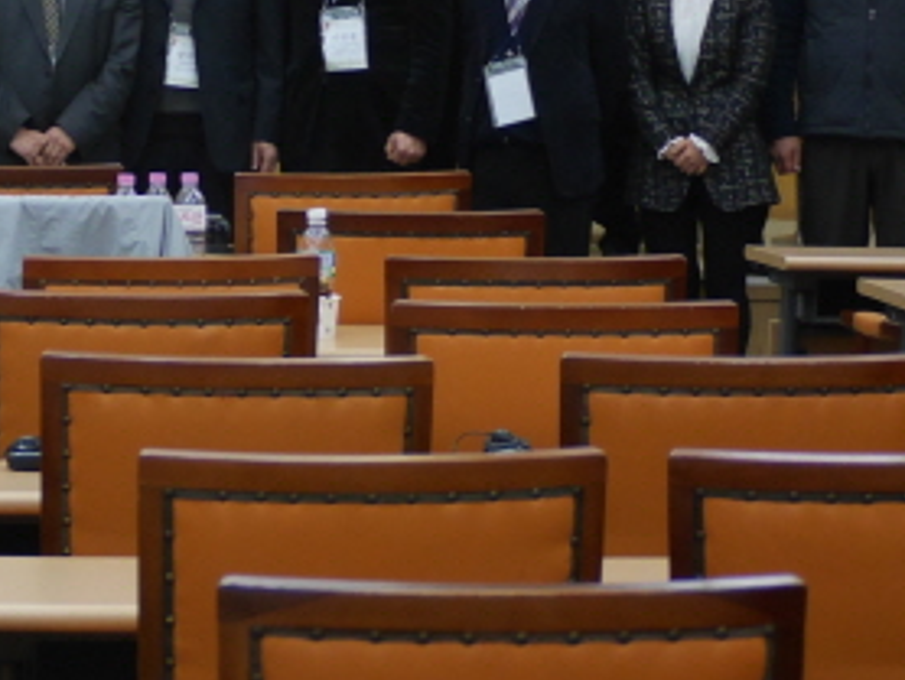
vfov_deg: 6.4
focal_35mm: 230
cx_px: -244
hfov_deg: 8.5
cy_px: -259
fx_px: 6018
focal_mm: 40
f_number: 4
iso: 1000
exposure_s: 1/100
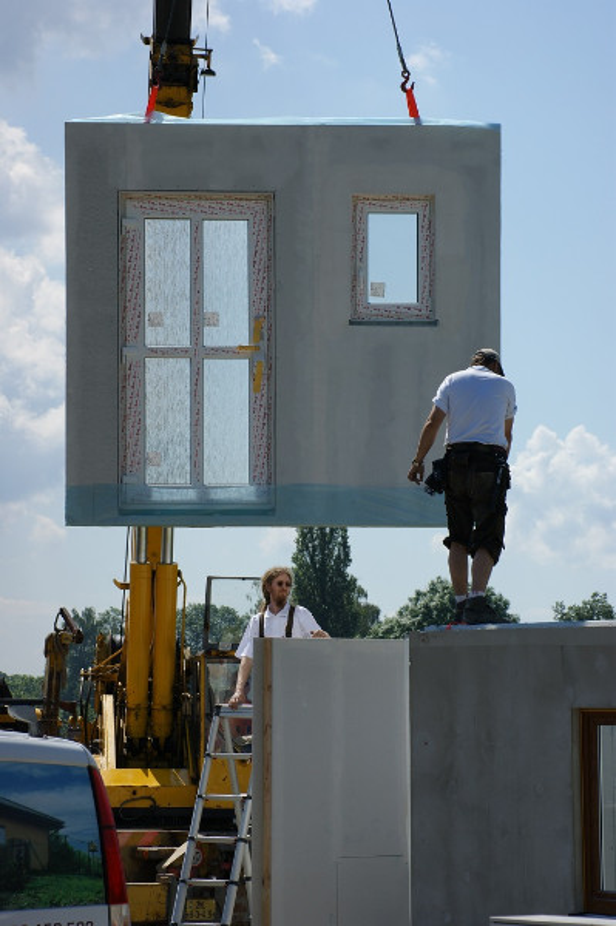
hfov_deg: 10.7
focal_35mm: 128
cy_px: 463
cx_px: 308
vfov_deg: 16.1
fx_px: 3278
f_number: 11
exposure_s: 1/250
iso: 100
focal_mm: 85
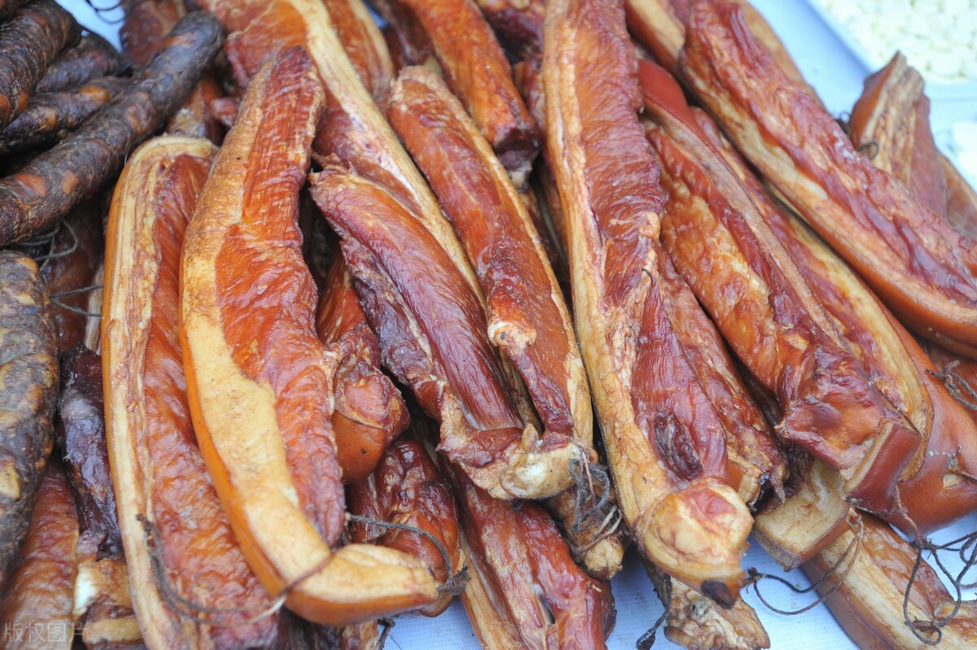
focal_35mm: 35
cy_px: 325
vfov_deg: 37.8
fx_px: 949
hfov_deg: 54.5
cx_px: 488
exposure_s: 1/125
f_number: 5
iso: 800
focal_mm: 35
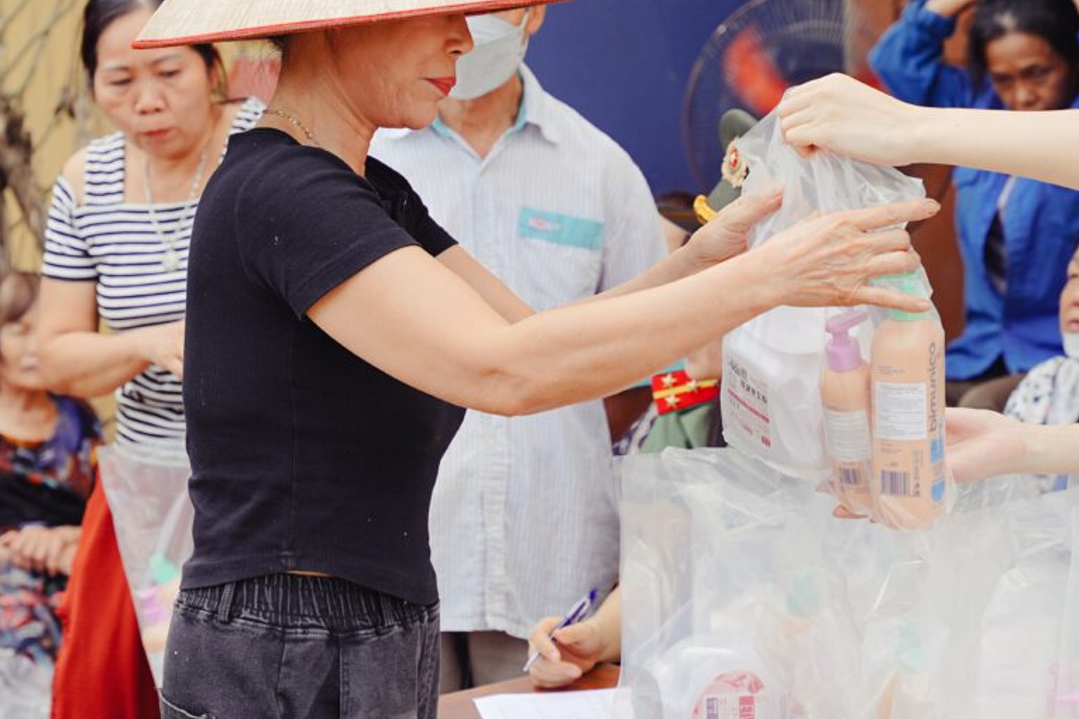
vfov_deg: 13.2
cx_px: 581
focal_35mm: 103
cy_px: 275
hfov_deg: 19.8
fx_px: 3095
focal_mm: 65.8
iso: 250
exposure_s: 1/320
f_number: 4
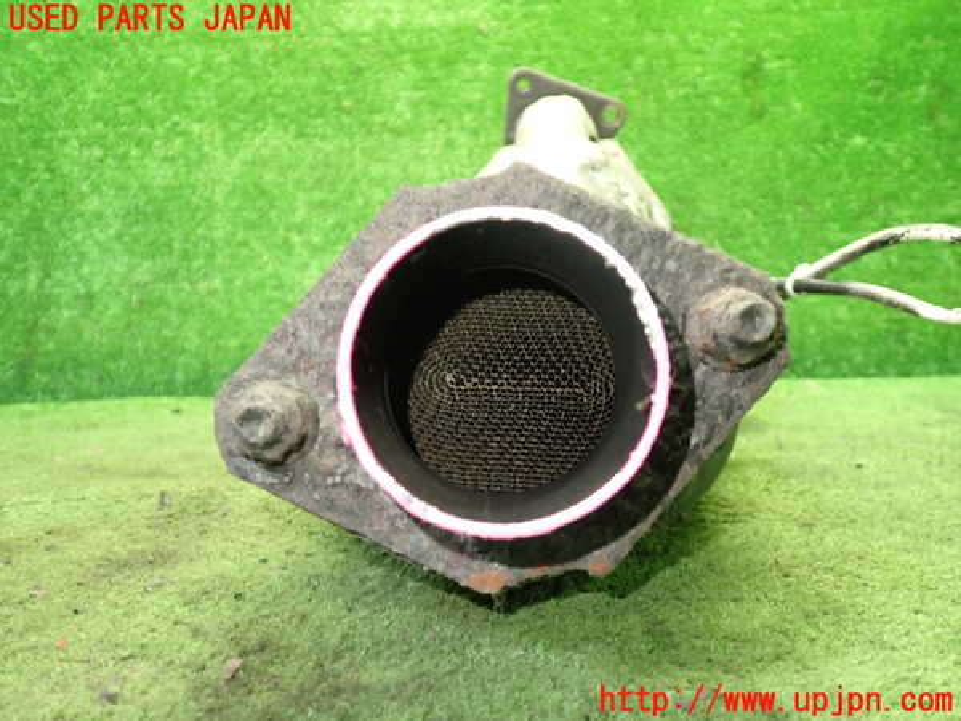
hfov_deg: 60.0
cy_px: 360
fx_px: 833
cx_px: 480
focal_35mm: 30
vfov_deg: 46.8
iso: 500
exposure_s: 1/30
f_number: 2.3
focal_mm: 5.4
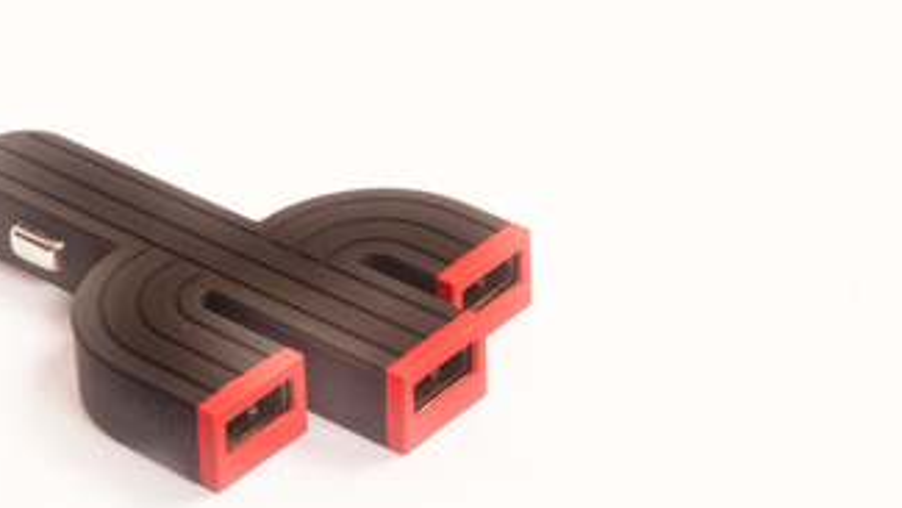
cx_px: 272
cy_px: 343
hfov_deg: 14.8
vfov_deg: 8.4
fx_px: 3469
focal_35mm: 145
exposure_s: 1/125
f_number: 18
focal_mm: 60
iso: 200
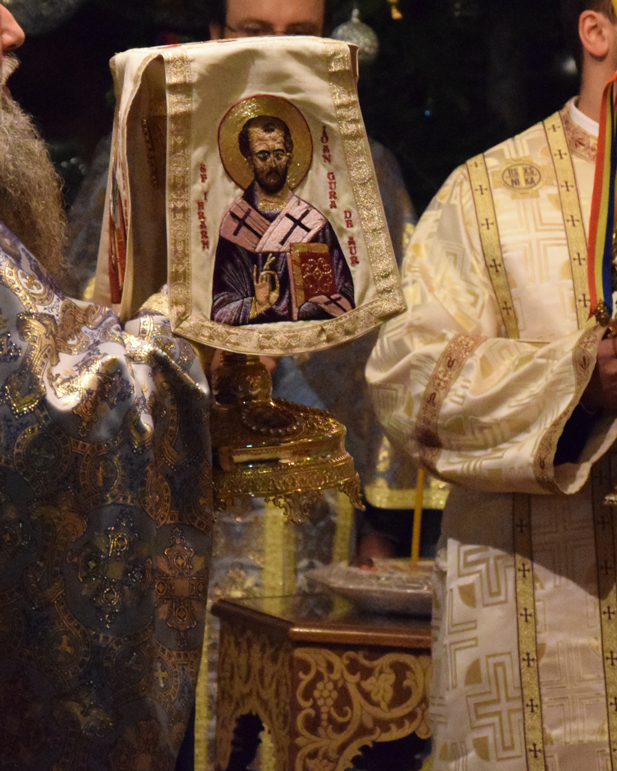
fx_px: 5135
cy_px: 287
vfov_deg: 8.6
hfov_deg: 6.9
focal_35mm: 225
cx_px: 307
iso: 8000
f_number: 5.3
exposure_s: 1/60
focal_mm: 80
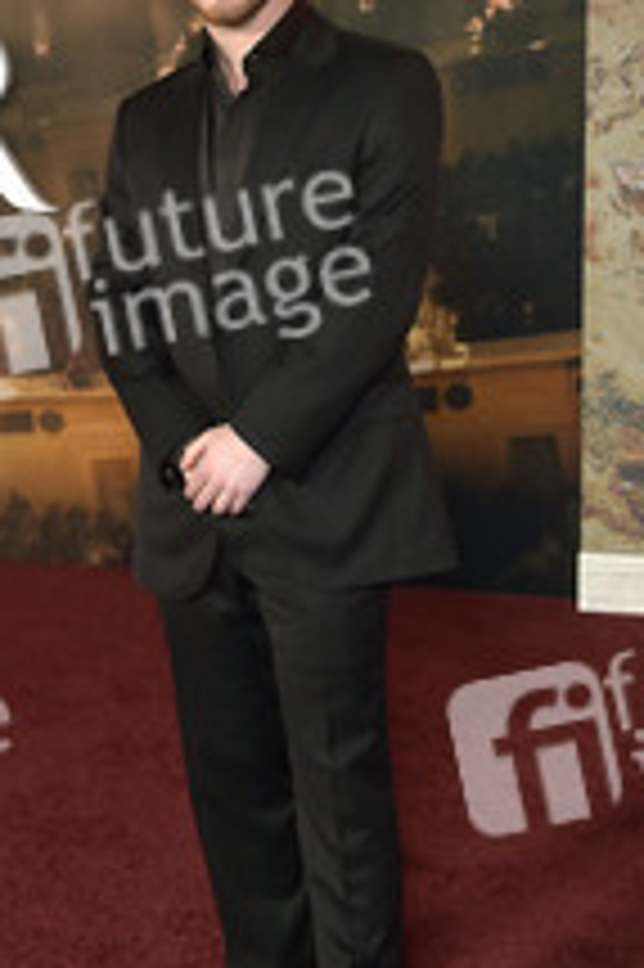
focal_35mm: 93
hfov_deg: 14.7
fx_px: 2499
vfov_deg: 21.9
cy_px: 504
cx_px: 272
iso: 1000
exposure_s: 1/250
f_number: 5.6
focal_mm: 50
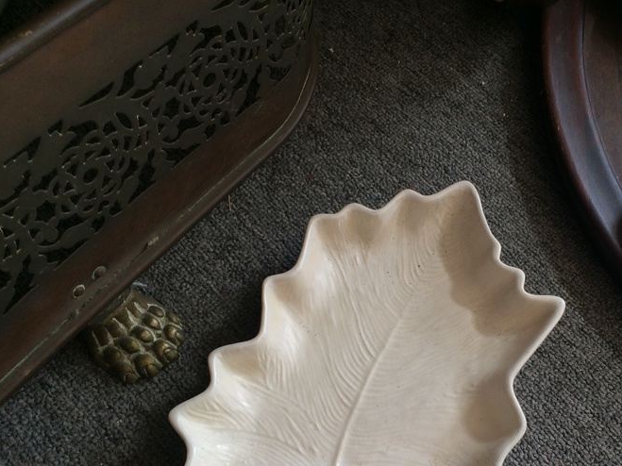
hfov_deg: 45.0
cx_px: 421
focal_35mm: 41
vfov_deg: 34.7
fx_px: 737
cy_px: 317
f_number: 2.2
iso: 50
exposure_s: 1/60
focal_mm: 4.12
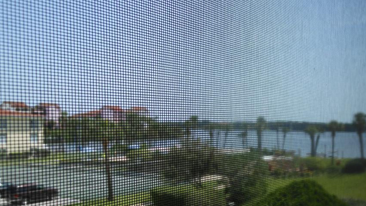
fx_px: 485
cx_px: 220
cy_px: 125
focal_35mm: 50
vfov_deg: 23.9
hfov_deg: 41.1
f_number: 3.6
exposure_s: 1/640
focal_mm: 6.8
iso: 80
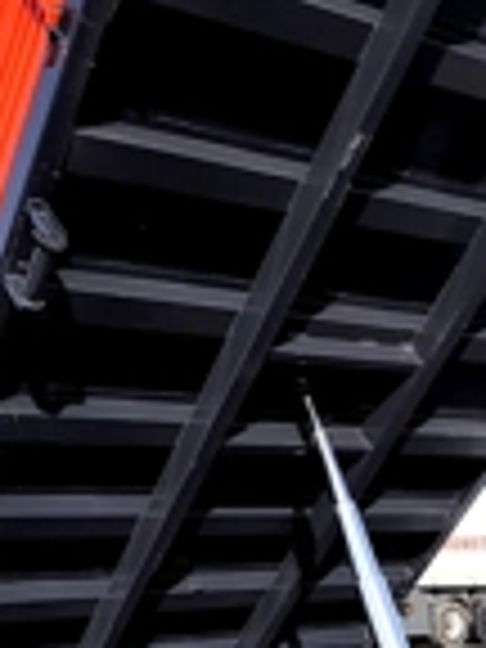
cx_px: 320
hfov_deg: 22.8
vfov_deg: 28.6
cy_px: 626
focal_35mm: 64
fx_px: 1198
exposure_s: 1/699
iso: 50
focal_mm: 6.19
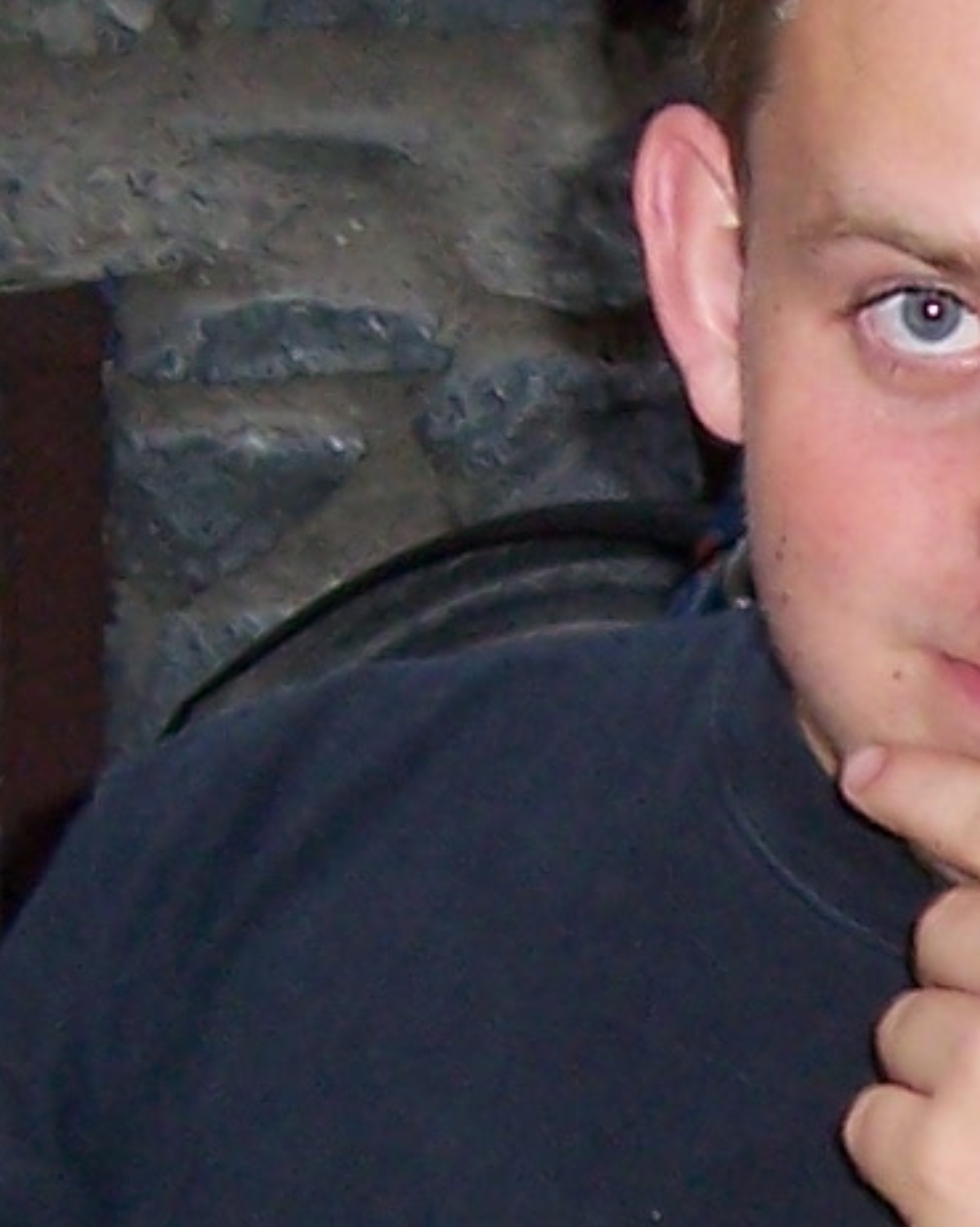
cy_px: 935
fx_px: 9545
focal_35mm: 263
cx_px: 1004
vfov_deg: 7.3
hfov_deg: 5.9
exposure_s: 1/60
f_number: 3.6
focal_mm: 9
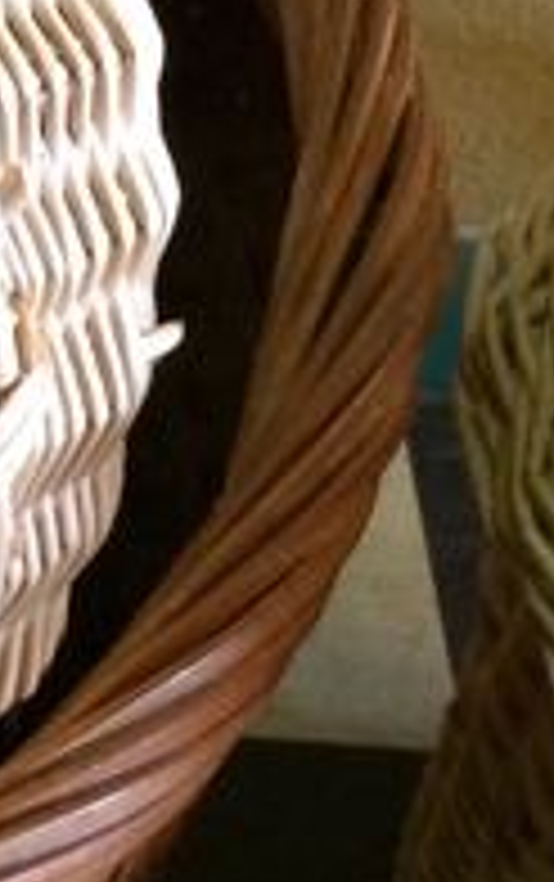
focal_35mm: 146
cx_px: -613
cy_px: 196
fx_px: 3517
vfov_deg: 14.2
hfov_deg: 8.5
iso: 250
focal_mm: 4.12
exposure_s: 1/30
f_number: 2.2
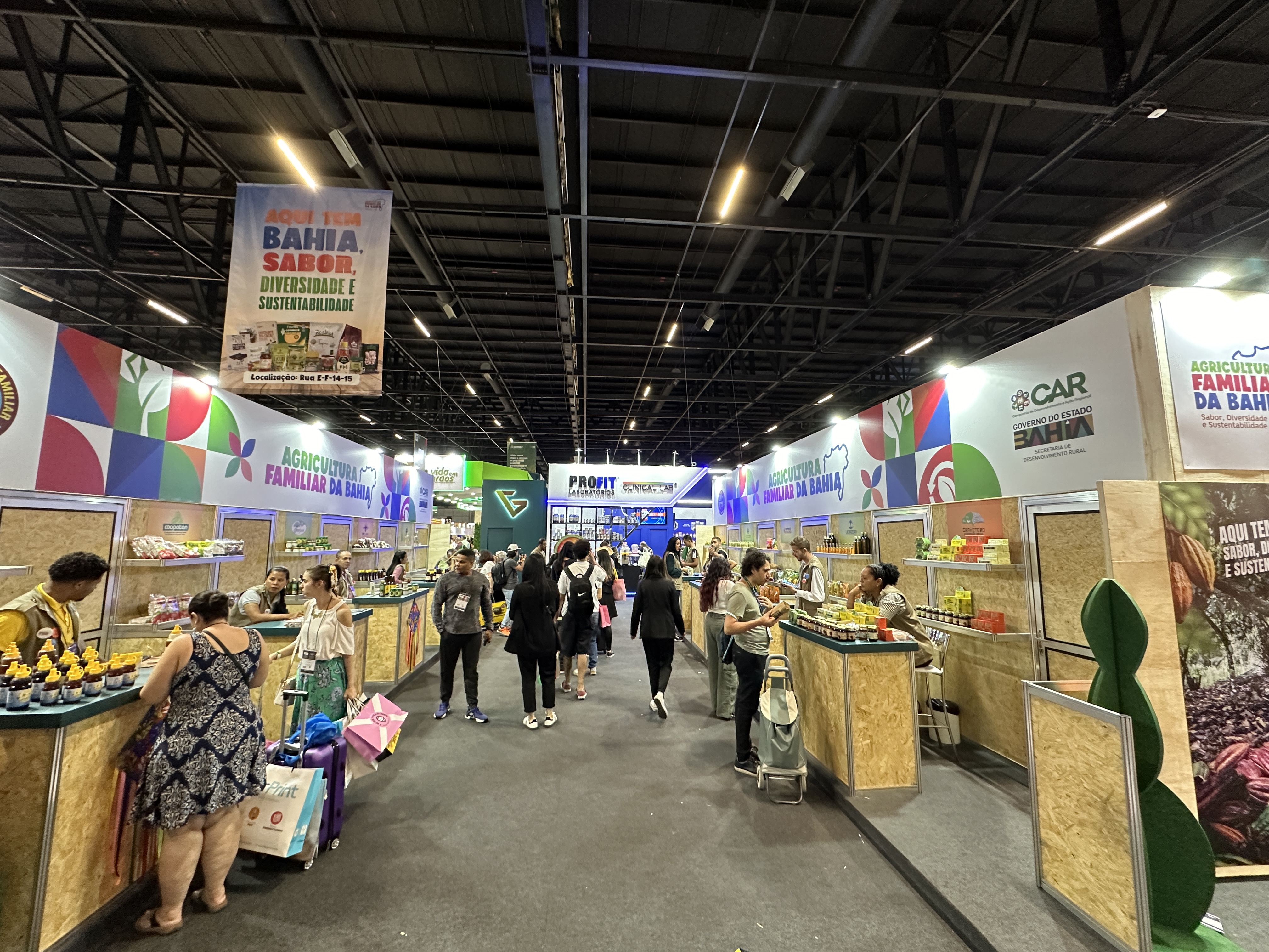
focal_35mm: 14
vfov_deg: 85.7
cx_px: 634
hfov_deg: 102.1
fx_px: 513
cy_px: 476
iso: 400
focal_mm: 2.22
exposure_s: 1/60
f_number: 2.2
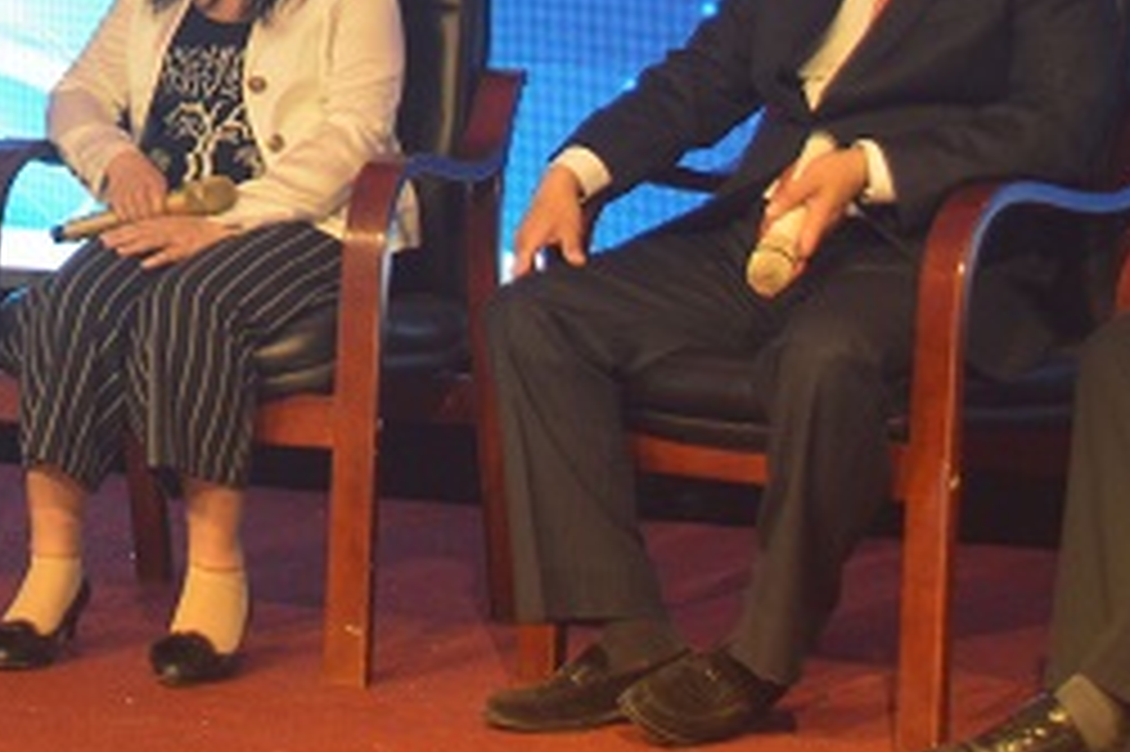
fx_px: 4391
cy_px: -432
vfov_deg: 9.5
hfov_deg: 14.2
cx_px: -207
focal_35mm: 140
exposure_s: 1/25
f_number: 4.2
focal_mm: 26
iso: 400
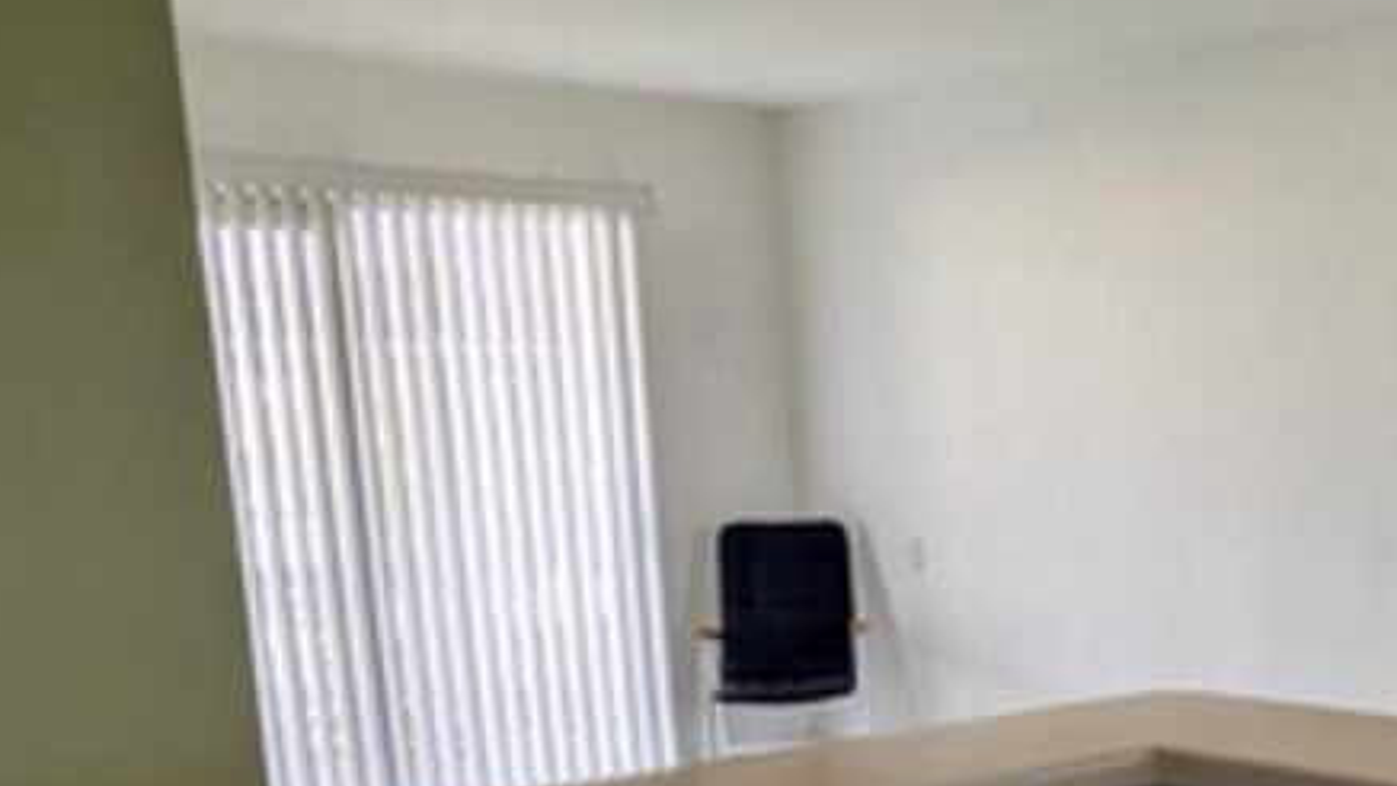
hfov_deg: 35.8
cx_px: 1458
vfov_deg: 22.7
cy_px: 767
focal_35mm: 51
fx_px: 1890
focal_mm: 2.35
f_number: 2.2
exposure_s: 1/120
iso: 62
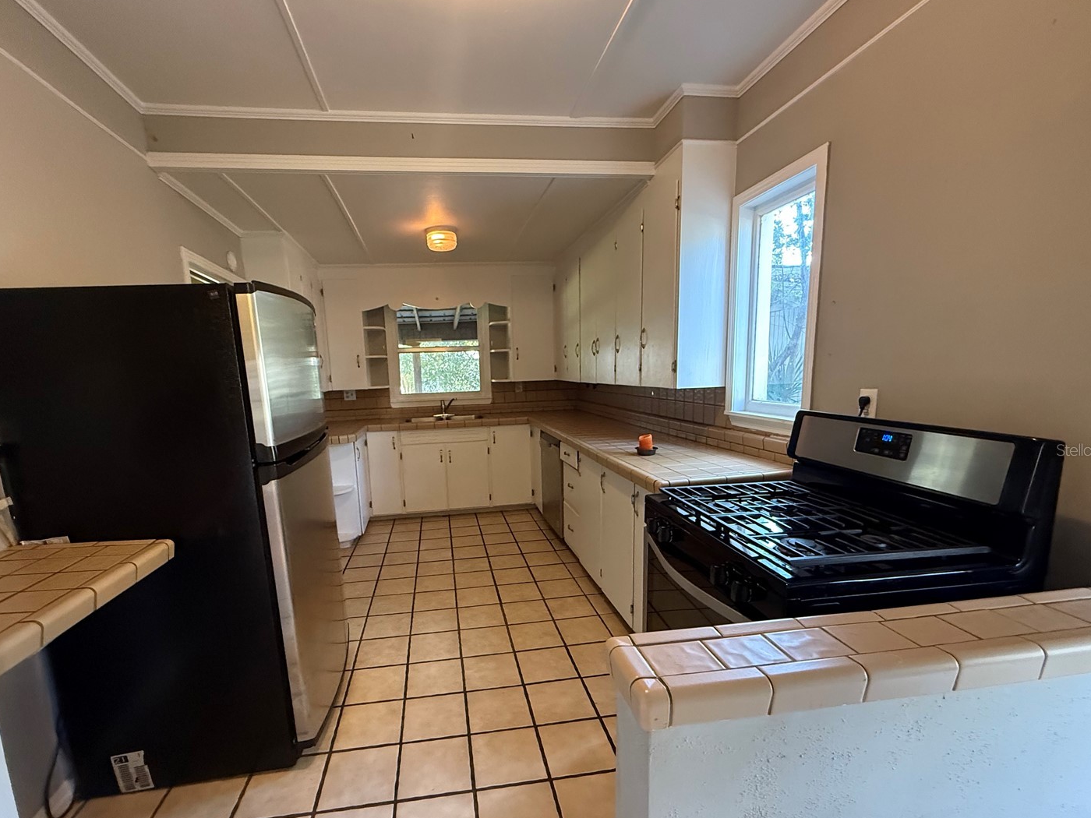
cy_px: 450
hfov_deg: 94.3
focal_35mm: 16
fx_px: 504
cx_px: 507
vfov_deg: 77.9
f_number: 2.2
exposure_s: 1/60
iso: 640
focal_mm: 2.22
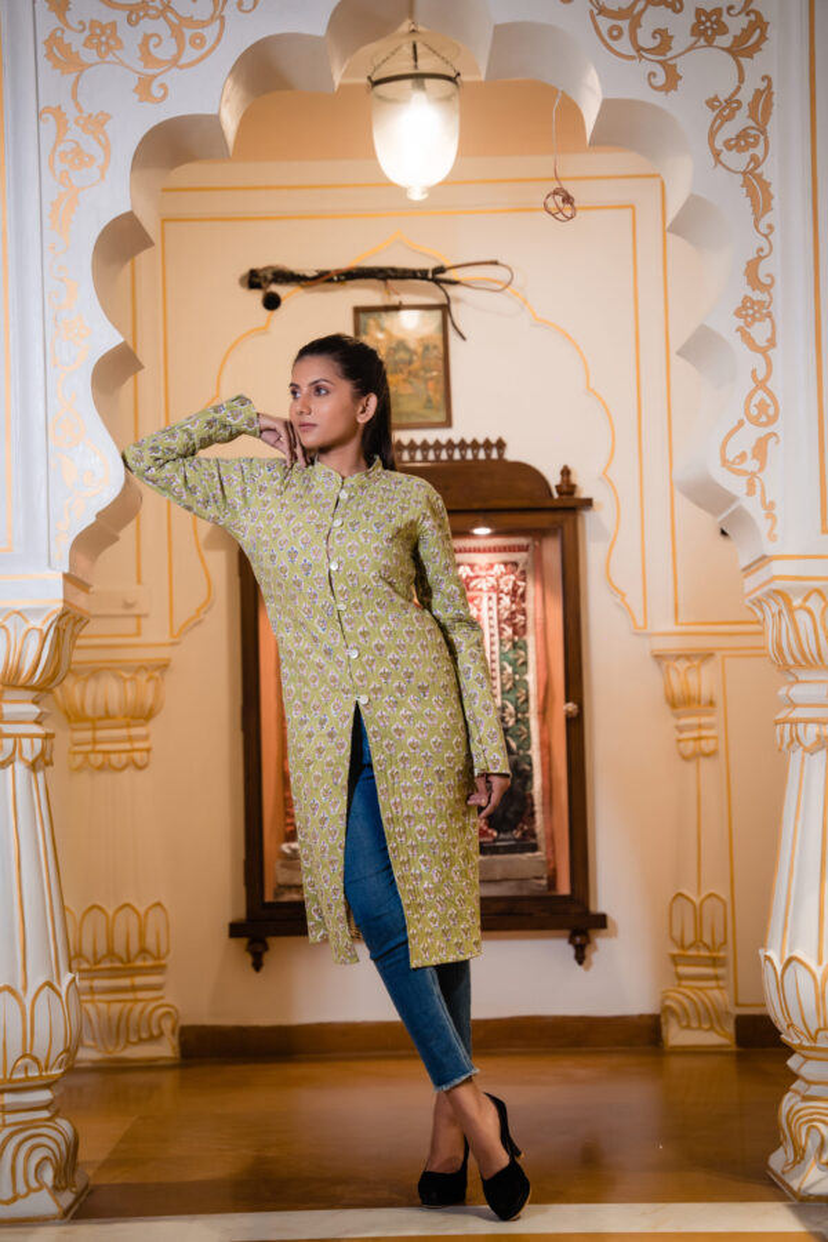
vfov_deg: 28.8
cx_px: 414
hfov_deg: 19.5
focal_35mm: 70
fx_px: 2415
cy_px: 621
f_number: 2.8
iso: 1000
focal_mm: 70
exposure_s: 1/160
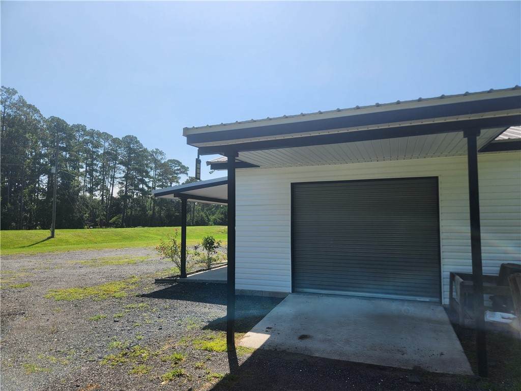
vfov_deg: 58.9
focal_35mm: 23
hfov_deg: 73.9
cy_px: 196
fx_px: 346
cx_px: 260
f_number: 1.8
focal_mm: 5.4
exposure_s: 1/2077
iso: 20
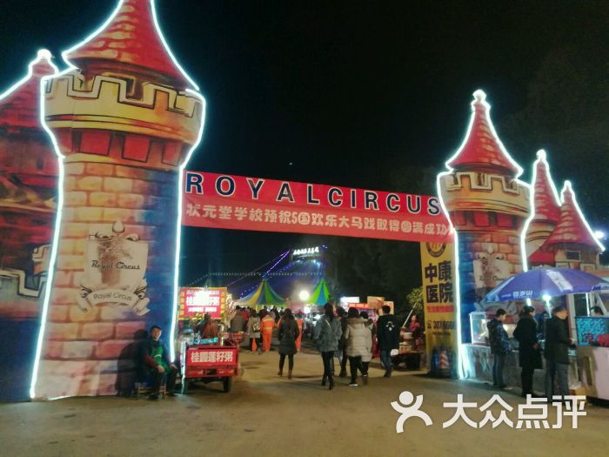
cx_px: 304
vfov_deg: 53.1
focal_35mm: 26
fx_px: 457
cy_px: 228
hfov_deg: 67.3
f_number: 2.2
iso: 640
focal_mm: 3.83
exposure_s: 1/20
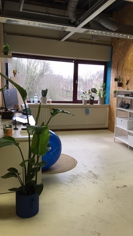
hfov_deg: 36.4
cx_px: 83
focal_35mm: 32
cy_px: 118
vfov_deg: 61.0
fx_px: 201
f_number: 2.2
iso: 50
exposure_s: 1/33
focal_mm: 4.15
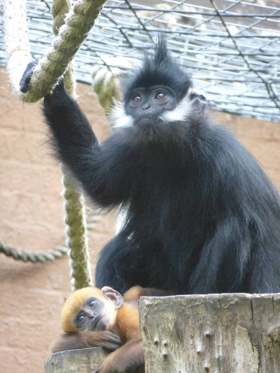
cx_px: 140
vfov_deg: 5.6
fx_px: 3829
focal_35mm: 355
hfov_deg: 4.2
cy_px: 186
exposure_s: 1/100
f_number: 5.9
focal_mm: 63.6
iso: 1600
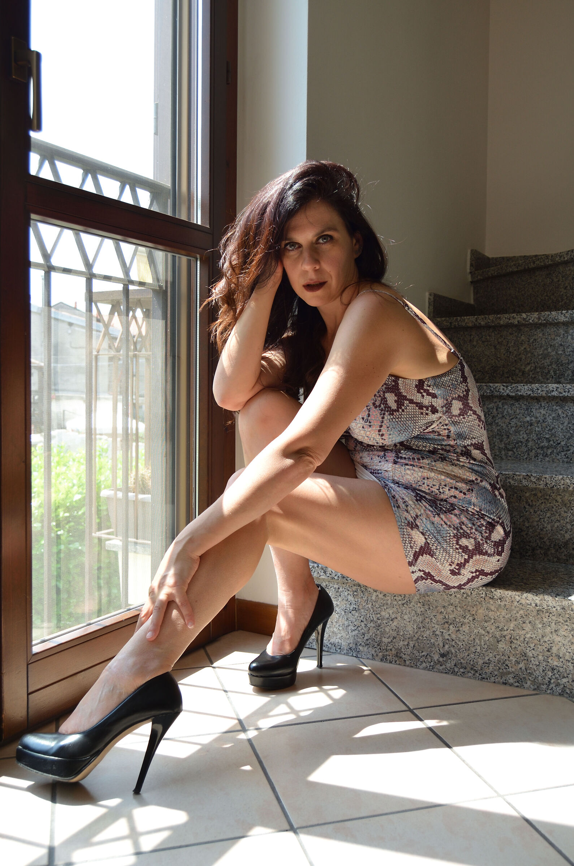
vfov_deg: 62.0
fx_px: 721
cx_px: 287
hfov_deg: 43.4
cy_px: 433
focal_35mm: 30
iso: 100
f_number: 4.5
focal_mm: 20
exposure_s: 1/100
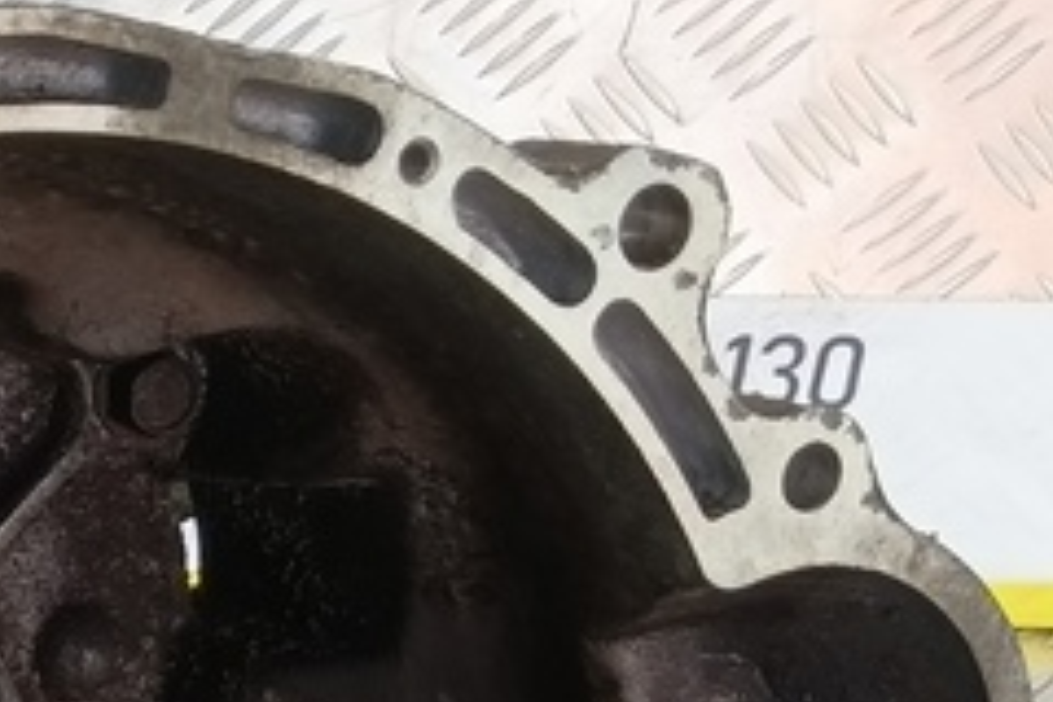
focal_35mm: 102
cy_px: 904
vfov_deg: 13.0
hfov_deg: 17.3
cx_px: -684
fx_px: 2983
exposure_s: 1/50
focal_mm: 4.11
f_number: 1.6
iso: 108
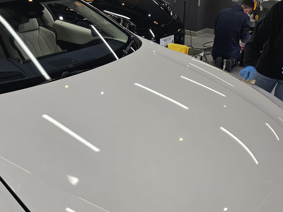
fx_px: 278
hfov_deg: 53.9
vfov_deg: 41.1
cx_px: 134
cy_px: 146
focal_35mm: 34
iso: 12
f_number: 1.7
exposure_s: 1/50
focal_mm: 6.3
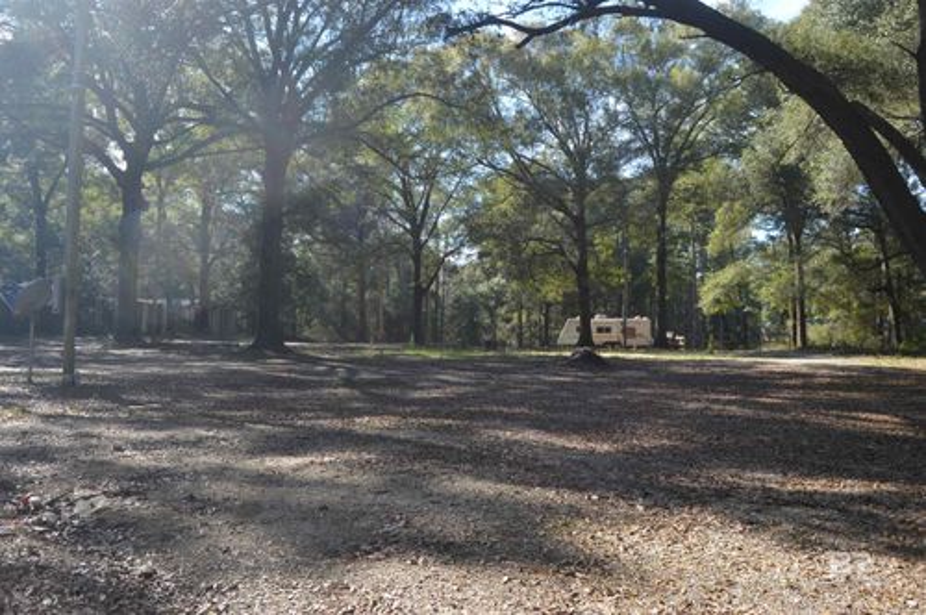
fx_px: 732
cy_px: 308
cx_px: 463
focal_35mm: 28
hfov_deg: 64.6
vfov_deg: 45.6
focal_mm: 19
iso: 200
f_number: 6.3
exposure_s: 1/160
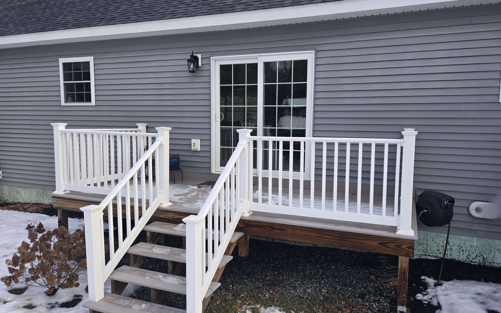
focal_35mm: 26
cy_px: 154
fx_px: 355
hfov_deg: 70.4
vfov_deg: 47.6
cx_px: 265
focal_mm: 5.4
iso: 25
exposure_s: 1/496
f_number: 1.8
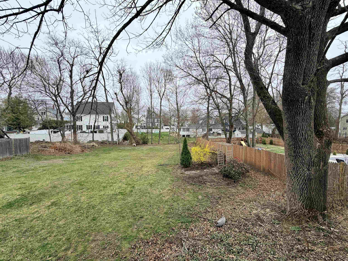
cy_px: 130
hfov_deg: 102.1
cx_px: 174
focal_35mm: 14
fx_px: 141
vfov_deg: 85.7
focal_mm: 2.22
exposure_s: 1/770
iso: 40
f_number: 2.2
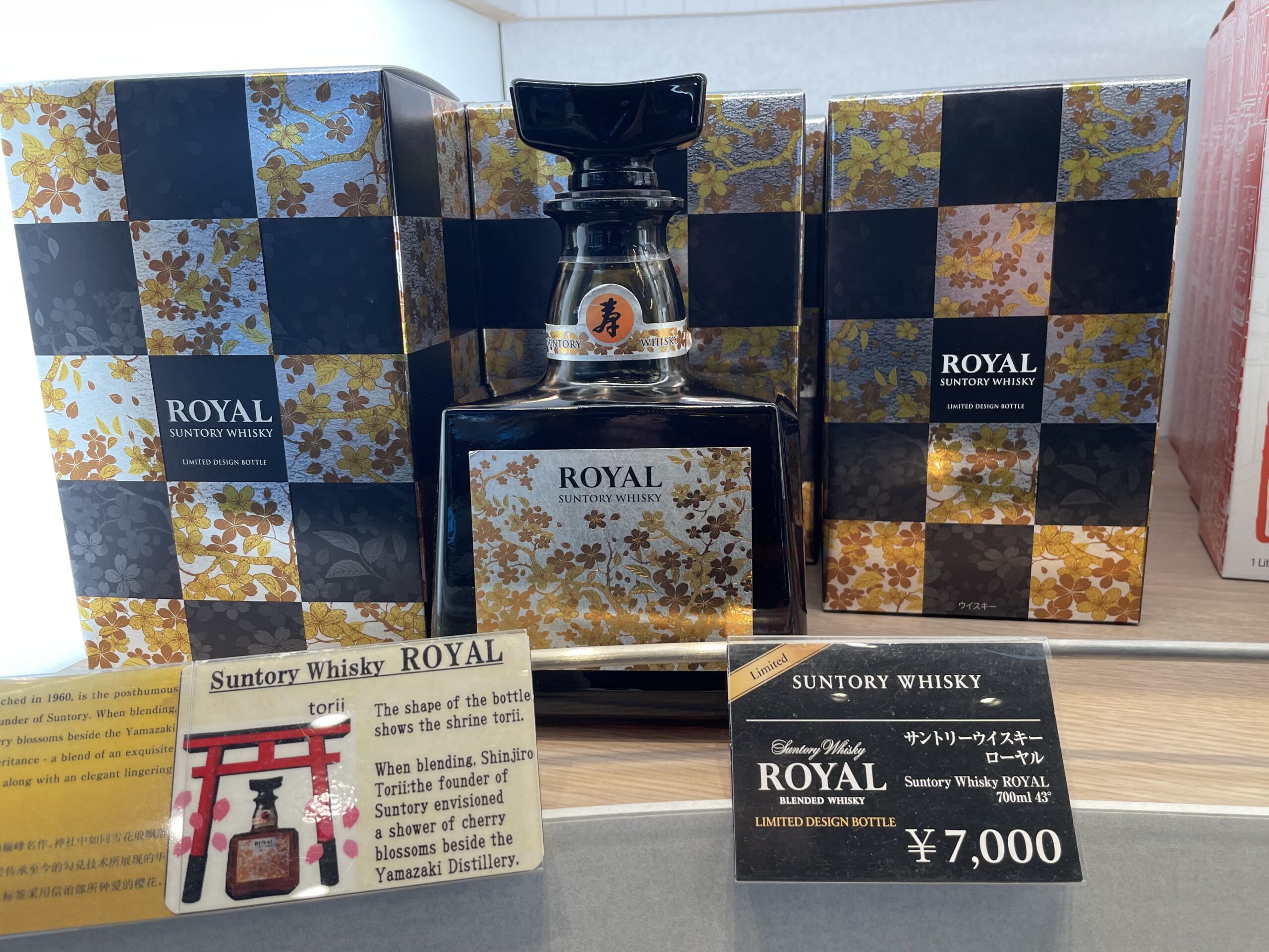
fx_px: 953
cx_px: 634
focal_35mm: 26
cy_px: 476
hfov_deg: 67.3
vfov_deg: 53.1
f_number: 1.6
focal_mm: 4.2
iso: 64
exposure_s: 1/100
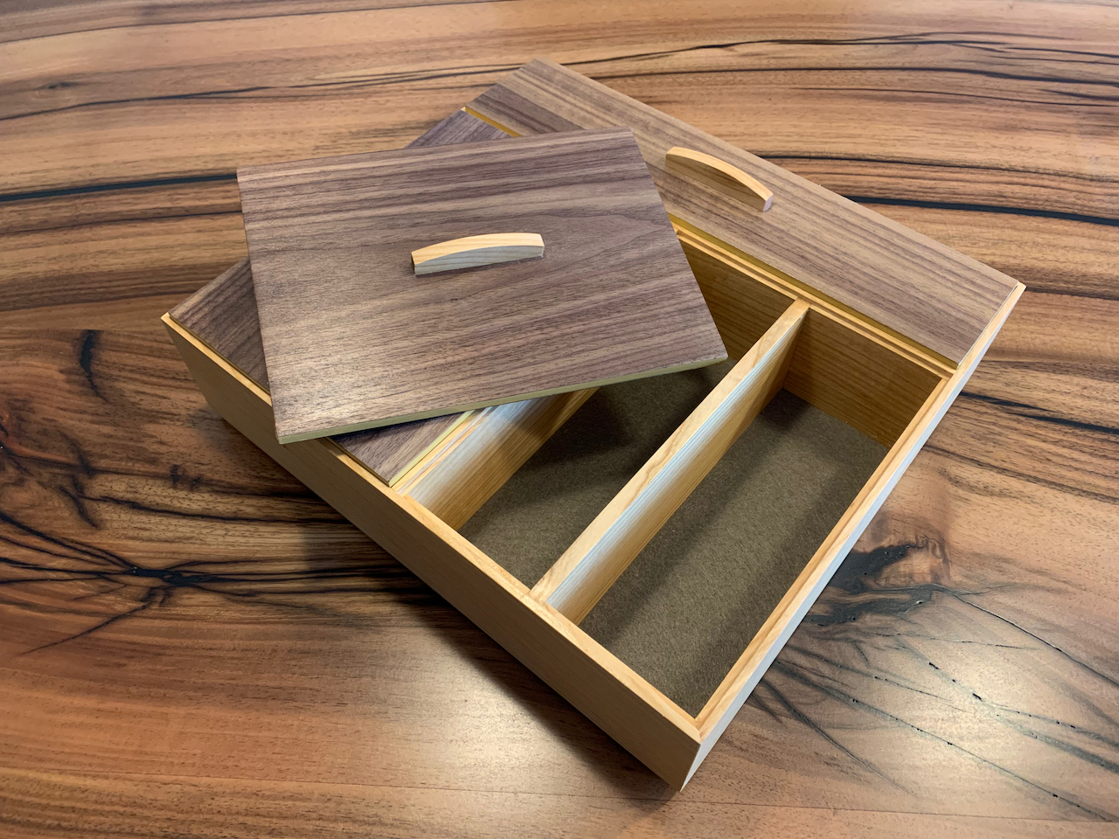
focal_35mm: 26
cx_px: 560
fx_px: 840
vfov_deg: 53.1
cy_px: 420
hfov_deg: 67.3
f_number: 1.8
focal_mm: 4.25
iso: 200
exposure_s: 1/50
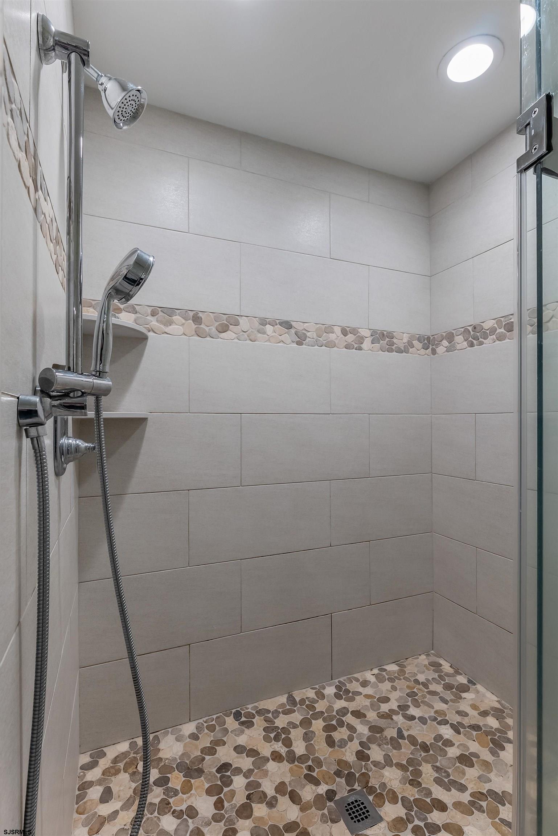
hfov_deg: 73.8
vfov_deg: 96.7
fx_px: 372
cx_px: 279
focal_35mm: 16
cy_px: 418
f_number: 7.1
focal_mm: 16
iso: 640
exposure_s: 1/30
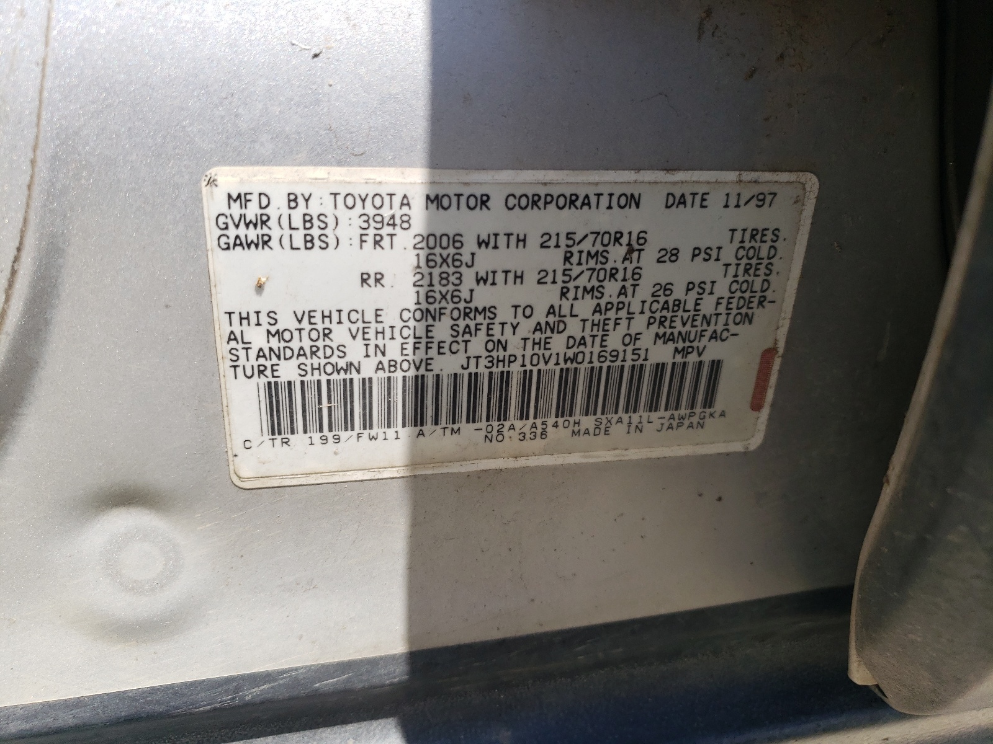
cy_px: 372
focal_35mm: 26
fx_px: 746
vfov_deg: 53.1
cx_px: 496
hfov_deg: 67.3
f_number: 1.5
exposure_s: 1/1111
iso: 50
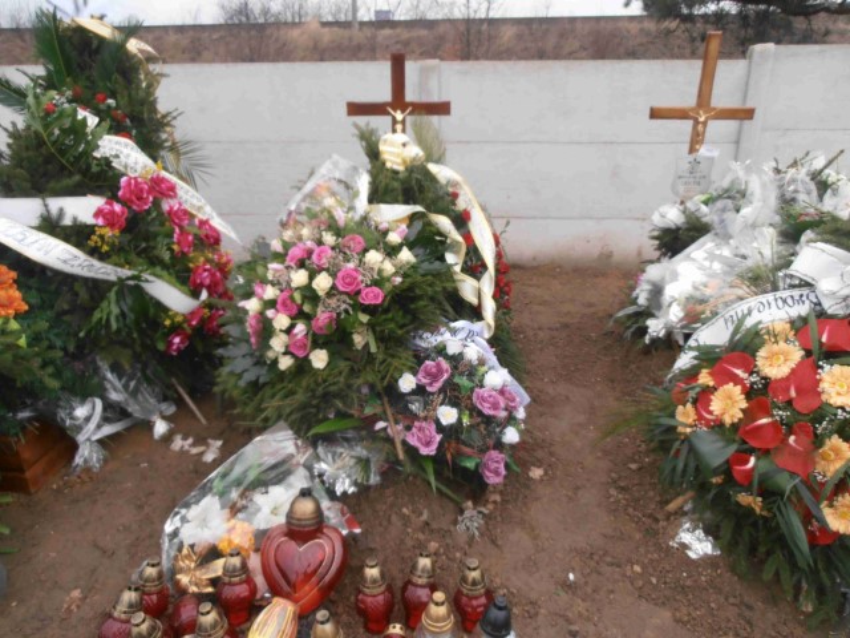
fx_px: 589
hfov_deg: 71.6
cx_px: 425
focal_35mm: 24
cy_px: 319
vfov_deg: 56.8
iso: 80
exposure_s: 1/125
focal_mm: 4.2
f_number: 3
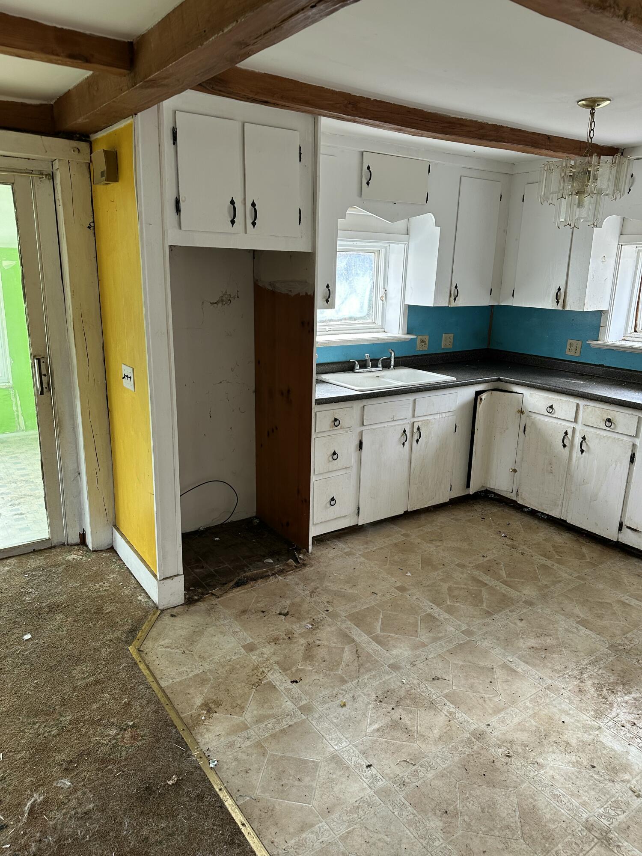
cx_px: 321
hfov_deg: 56.8
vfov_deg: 71.6
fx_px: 593
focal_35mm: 24
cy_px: 428
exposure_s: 1/121
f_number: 1.78
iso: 125
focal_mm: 6.86
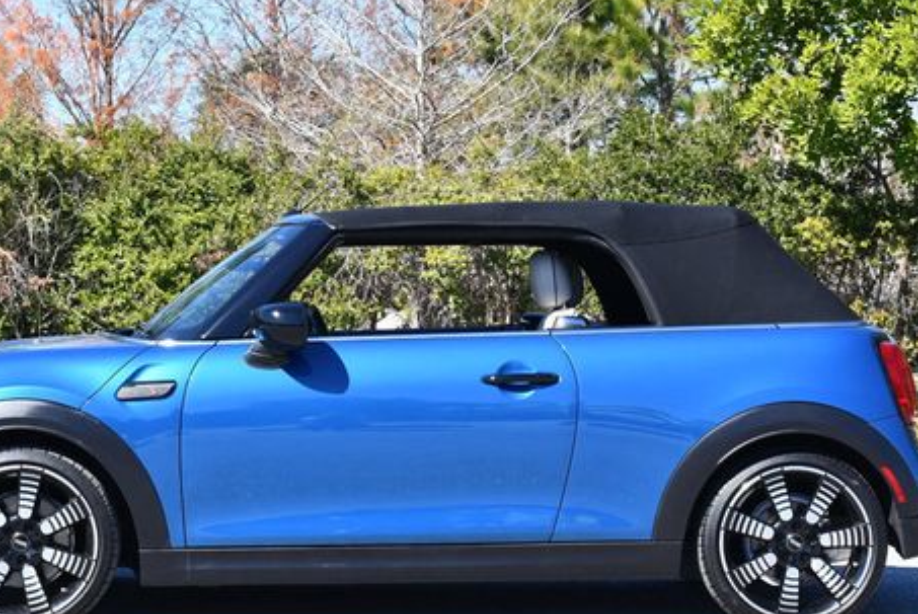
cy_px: 288
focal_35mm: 99
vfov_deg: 13.9
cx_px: 377
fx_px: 2527
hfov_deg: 20.6
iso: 200
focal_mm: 35
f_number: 8
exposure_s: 1/250
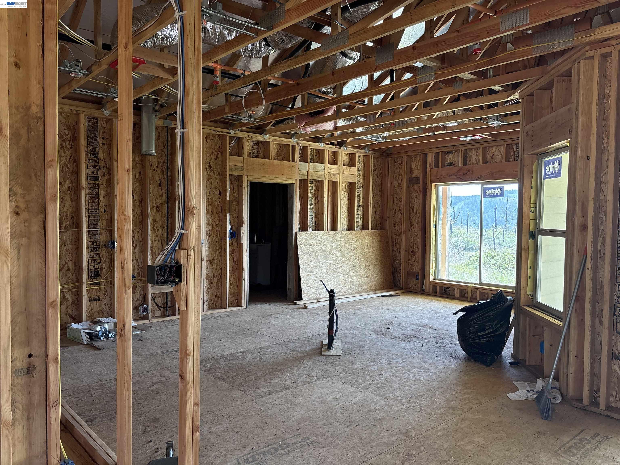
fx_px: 466
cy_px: 232
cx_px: 310
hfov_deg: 67.3
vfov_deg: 53.1
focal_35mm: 26
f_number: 1.6
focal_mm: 5.96
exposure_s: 1/78
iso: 125
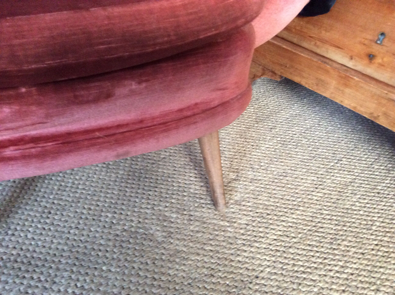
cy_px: 148
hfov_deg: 56.9
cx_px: 198
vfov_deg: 44.1
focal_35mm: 32
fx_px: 365
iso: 250
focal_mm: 3.3
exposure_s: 1/20
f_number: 2.4
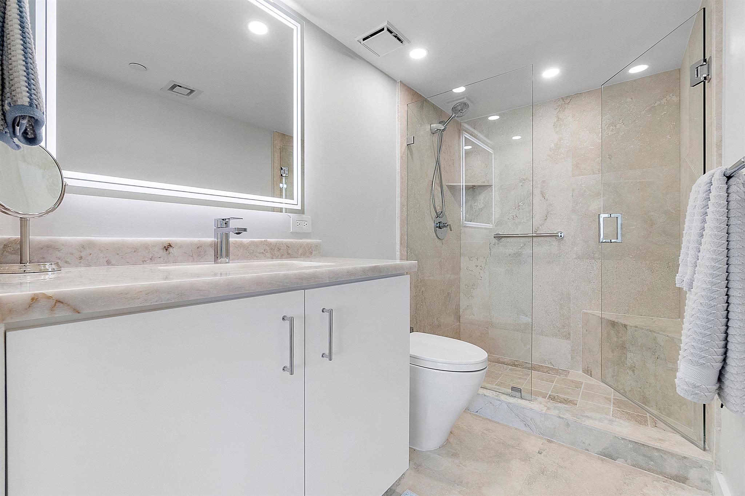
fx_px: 310
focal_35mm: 15
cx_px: 372
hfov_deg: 100.4
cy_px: 248
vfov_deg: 77.3
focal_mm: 10
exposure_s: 1/30
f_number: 8
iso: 250
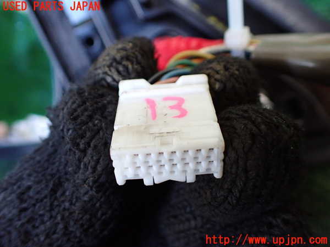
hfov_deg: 60.0
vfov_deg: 46.8
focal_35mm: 30
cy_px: 124
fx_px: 286
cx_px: 165
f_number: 2.3
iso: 800
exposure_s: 1/125
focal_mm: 5.4
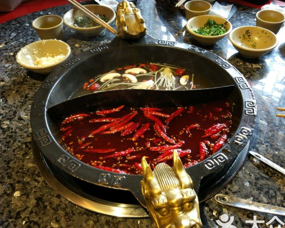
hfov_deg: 53.9
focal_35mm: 33
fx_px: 278
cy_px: 122
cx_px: 167
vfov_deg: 44.5
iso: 218
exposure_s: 1/50
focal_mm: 4.26
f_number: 2
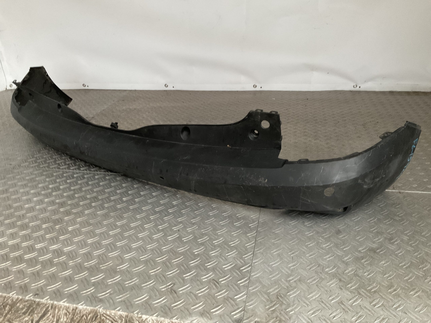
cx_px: 216
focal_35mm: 29
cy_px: 162
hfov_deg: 61.7
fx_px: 361
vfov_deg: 48.2
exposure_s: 1/40
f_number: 1.8
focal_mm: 3
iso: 250
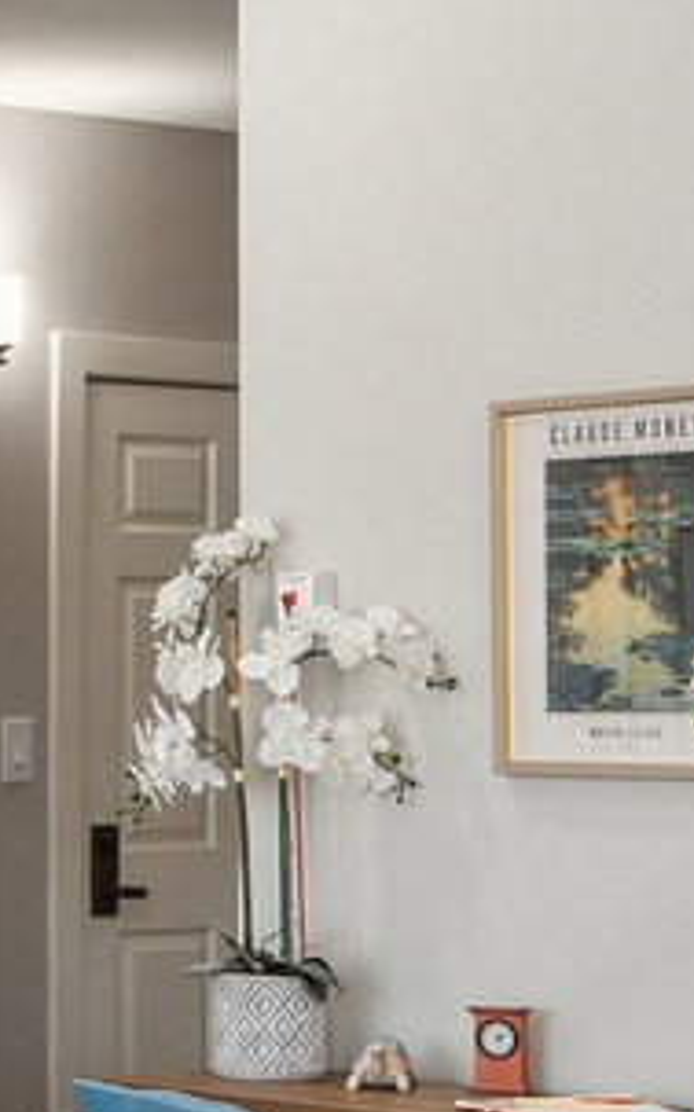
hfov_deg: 9.9
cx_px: -661
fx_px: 3758
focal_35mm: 124
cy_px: 791
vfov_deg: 16.8
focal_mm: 18
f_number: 8
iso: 640
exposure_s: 1/30
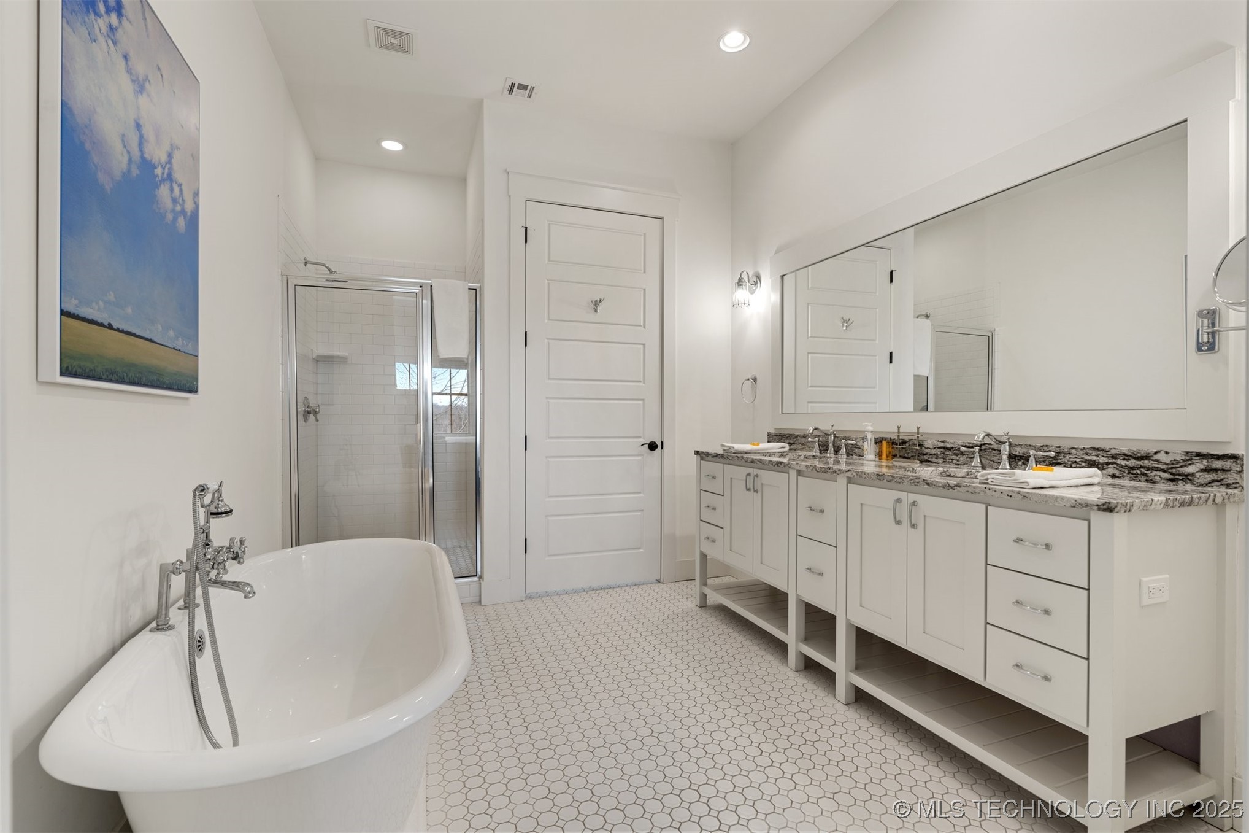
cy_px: 416
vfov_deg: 73.7
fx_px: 555
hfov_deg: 96.7
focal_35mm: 16
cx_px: 624
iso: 100
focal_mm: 16
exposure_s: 1/2
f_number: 8
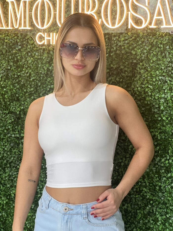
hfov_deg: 19.1
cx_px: 86
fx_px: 513
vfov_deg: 25.3
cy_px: 116
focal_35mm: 77
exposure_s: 1/120
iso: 160
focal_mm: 9
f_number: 2.8
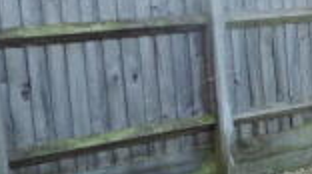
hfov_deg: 18.2
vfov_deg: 12.3
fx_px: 809
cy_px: 107
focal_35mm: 98
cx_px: 529
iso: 80
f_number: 3
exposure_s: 1/40
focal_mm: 4.3
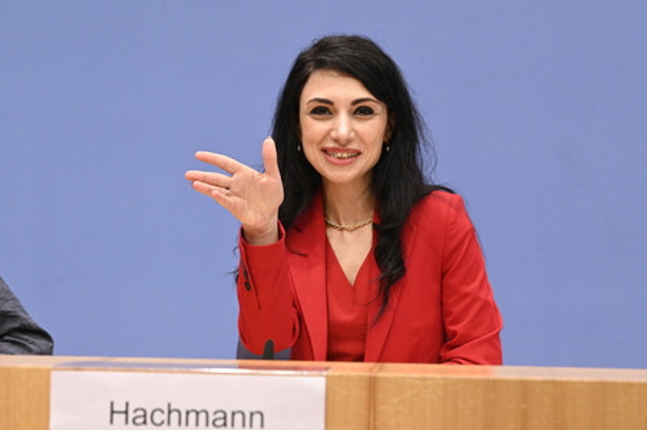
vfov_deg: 18.2
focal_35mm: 75
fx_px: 1347
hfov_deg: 27.0
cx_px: 324
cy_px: 215
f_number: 5.6
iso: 5000
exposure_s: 1/500
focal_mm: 75
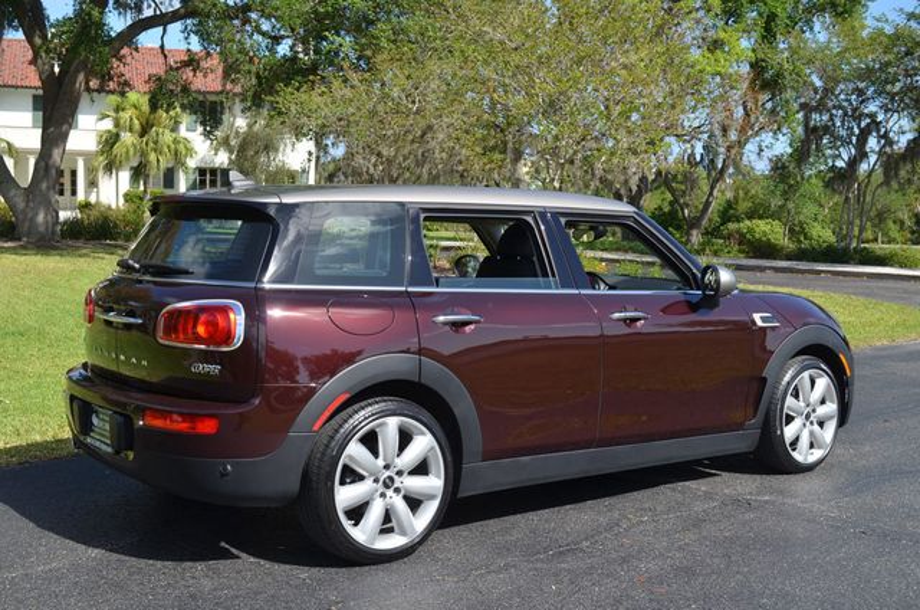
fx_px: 1071
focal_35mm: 42
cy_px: 305
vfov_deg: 31.8
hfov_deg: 46.5
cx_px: 460
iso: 100
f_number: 8
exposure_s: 1/200
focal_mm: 28
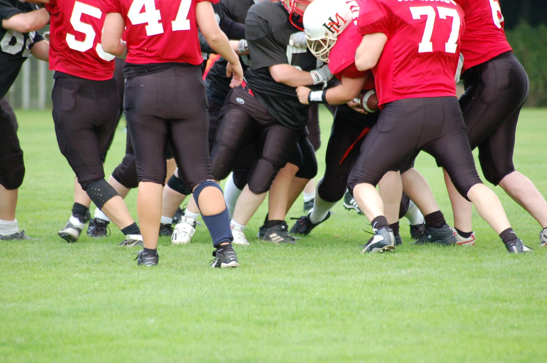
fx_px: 4436
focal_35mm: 292
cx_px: 274
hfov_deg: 7.1
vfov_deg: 4.7
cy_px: 182
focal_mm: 195
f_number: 5
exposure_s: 1/320
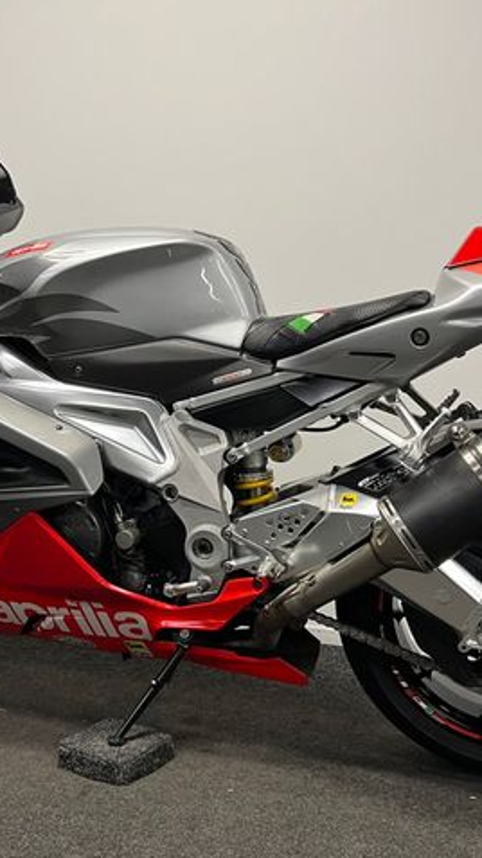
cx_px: 209
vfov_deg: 52.8
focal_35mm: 38
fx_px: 864
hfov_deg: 31.1
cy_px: 430
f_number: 1.6
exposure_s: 1/50
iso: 80
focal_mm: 5.1
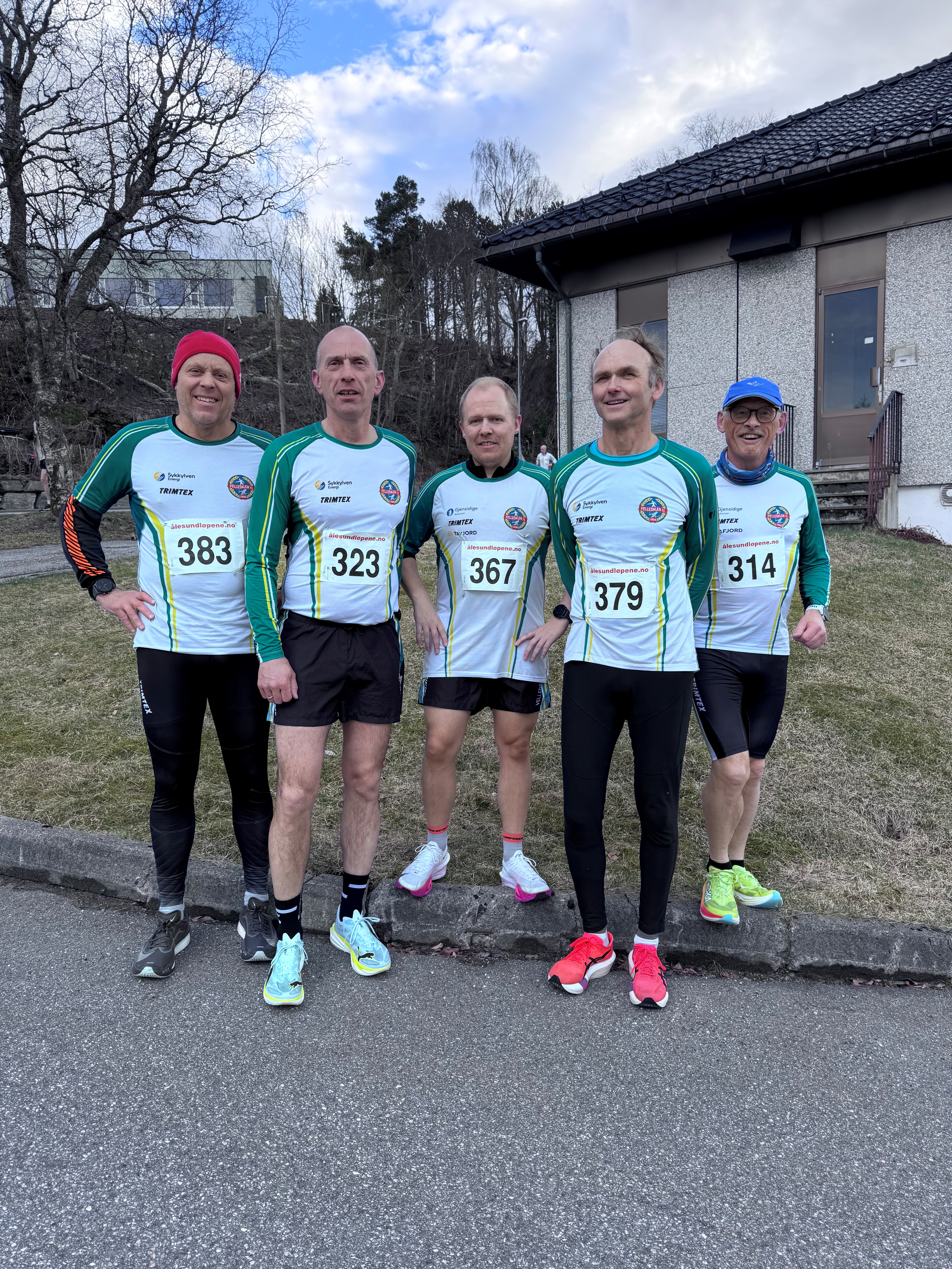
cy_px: 634
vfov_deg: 71.6
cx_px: 476
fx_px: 880
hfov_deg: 56.8
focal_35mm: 24
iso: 80
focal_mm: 6.76
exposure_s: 1/356
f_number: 1.78
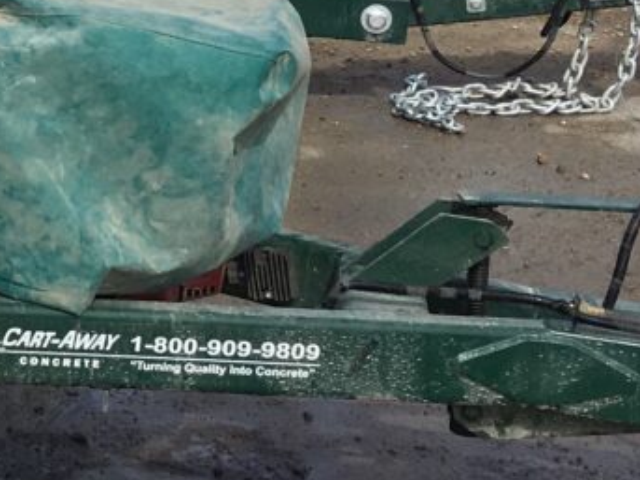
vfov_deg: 11.2
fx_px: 2403
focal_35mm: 130
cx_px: -606
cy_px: -58
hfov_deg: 13.3
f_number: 2.2
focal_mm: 4.15
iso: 25
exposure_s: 1/1832
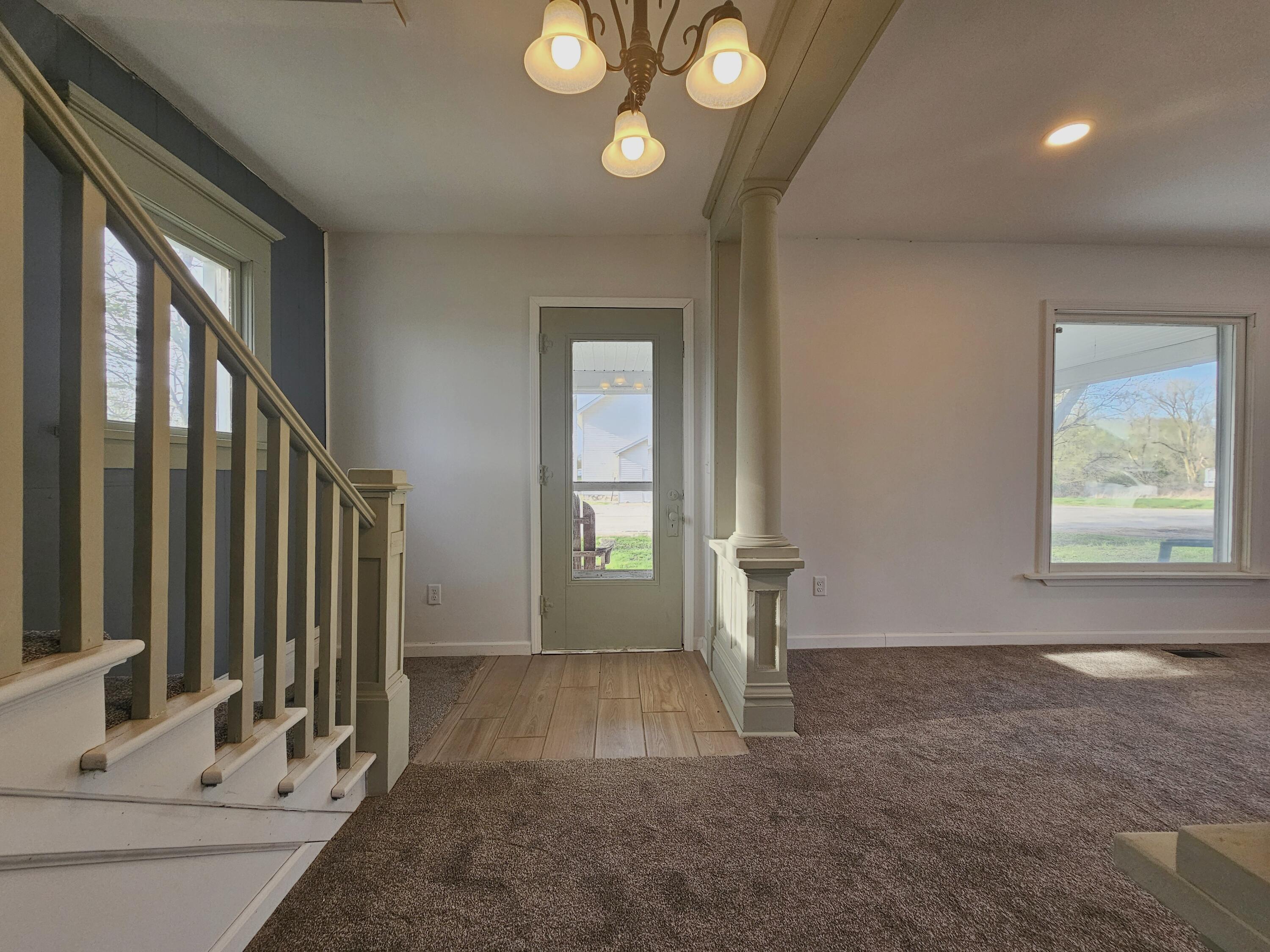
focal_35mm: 13
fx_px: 477
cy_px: 476
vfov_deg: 89.9
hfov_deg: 106.2
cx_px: 635
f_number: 2.2
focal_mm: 2.2
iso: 100
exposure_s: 1/120
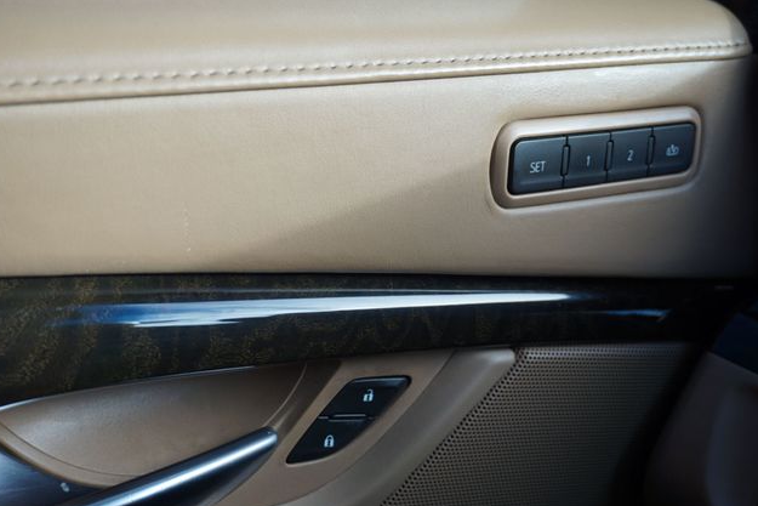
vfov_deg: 30.2
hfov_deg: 44.0
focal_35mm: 45
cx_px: 375
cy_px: 256
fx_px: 937
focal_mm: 29
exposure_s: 1/60
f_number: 4.5
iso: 100
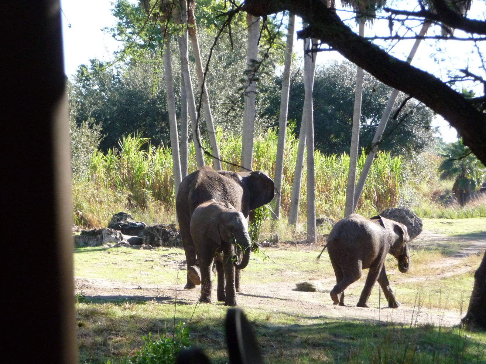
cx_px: 243
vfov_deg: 12.5
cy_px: 182
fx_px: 1671
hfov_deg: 16.6
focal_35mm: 119
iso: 400
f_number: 4.7
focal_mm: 20.3
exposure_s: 1/500
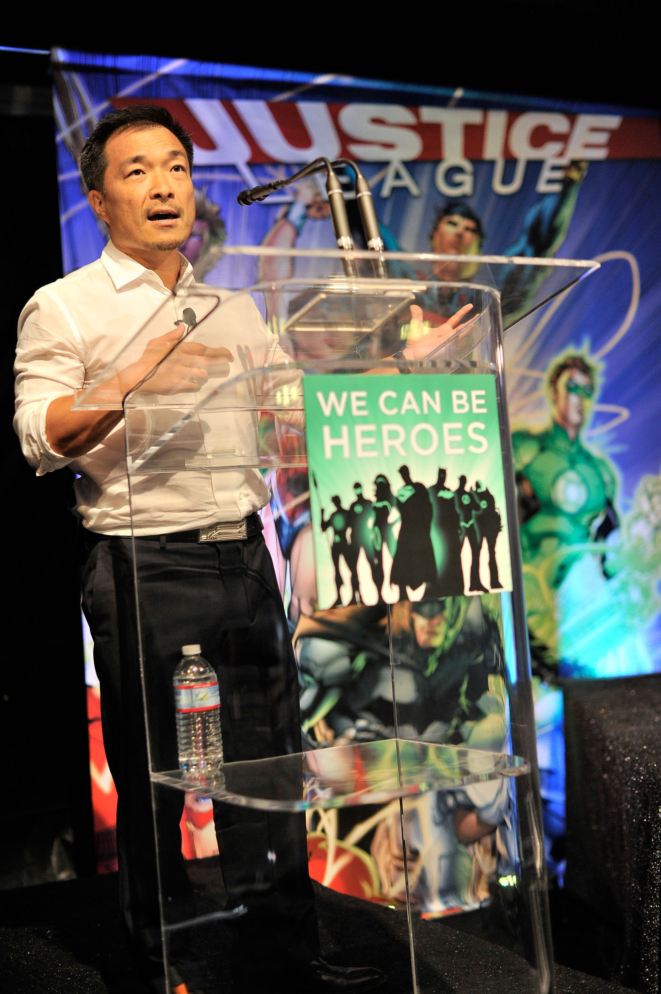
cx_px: 330
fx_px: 1379
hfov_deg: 26.9
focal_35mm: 50
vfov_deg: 39.6
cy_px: 497
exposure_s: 1/1600
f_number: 2.2
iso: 2000
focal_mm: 50
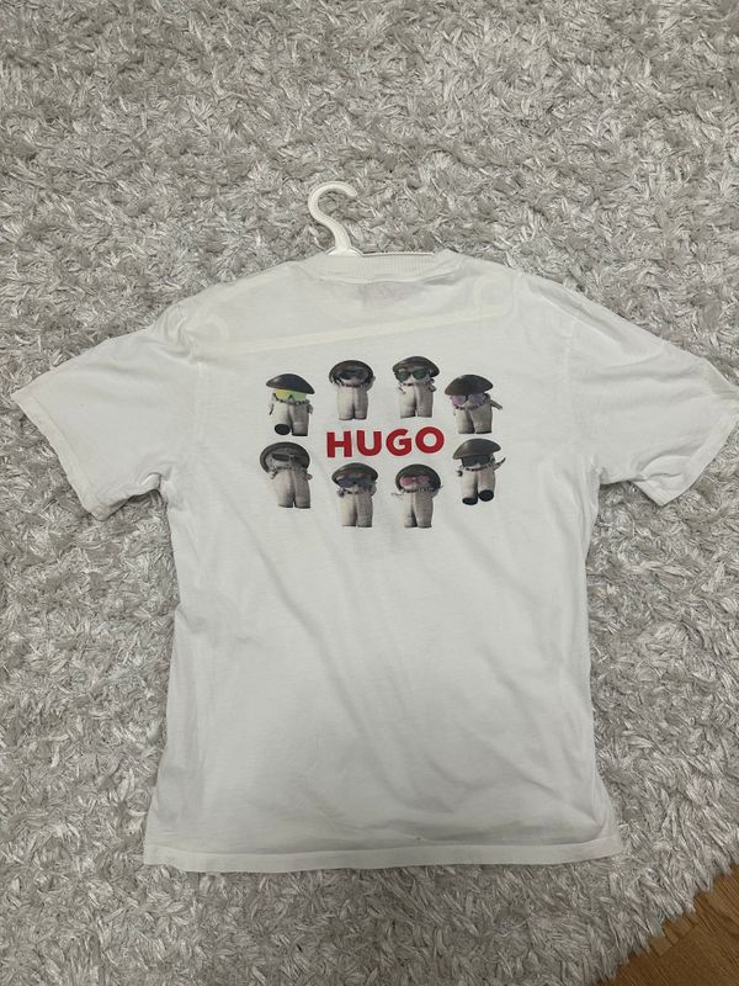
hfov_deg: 56.8
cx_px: 370
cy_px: 493
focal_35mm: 24
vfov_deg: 71.6
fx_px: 683
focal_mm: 6.86
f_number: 1.78
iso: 200
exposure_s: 1/121
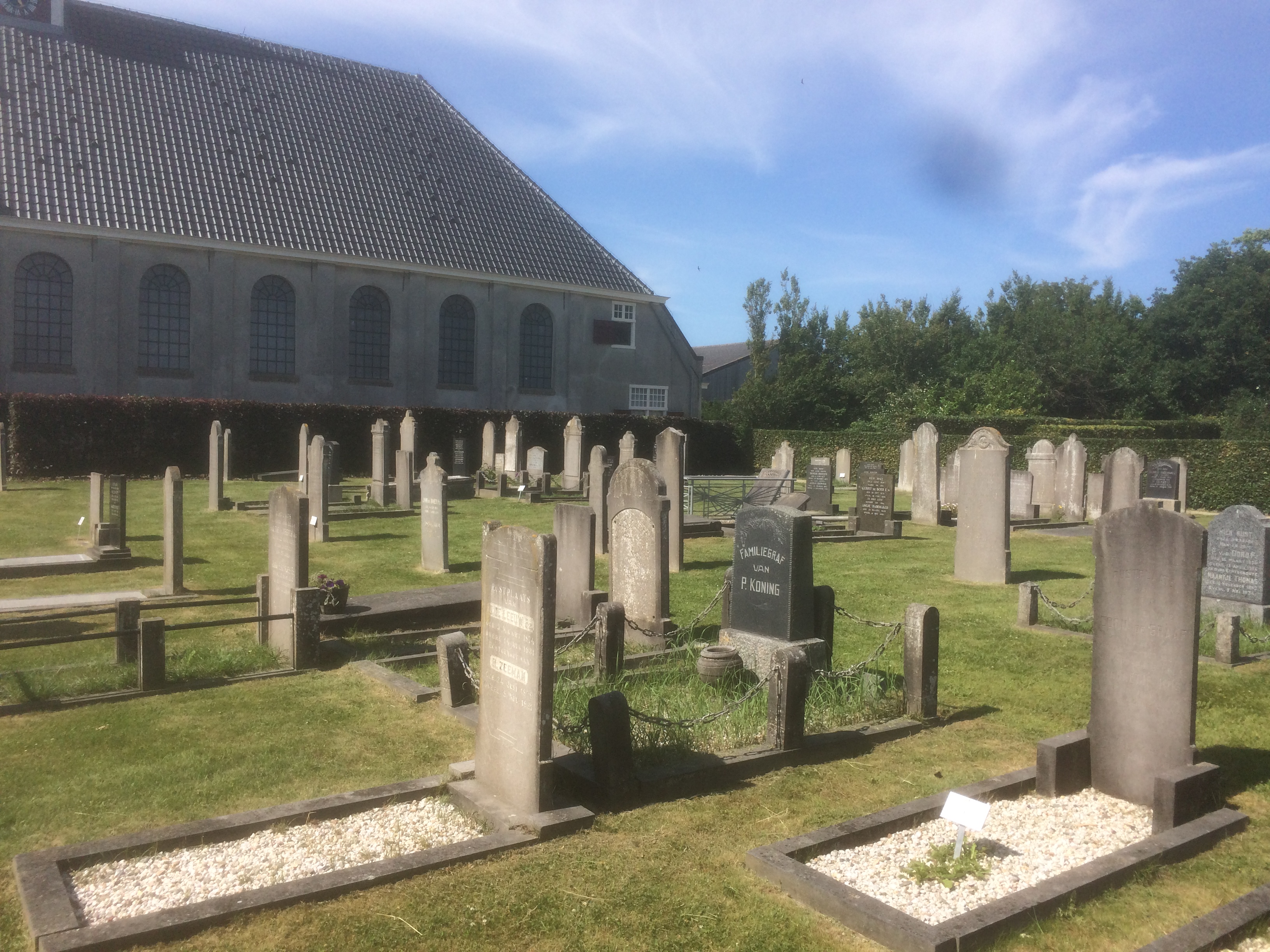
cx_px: 635
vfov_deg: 48.2
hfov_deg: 61.7
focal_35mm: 29
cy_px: 476
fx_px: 1064
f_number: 2.2
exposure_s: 1/1953
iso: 32
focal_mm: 4.15
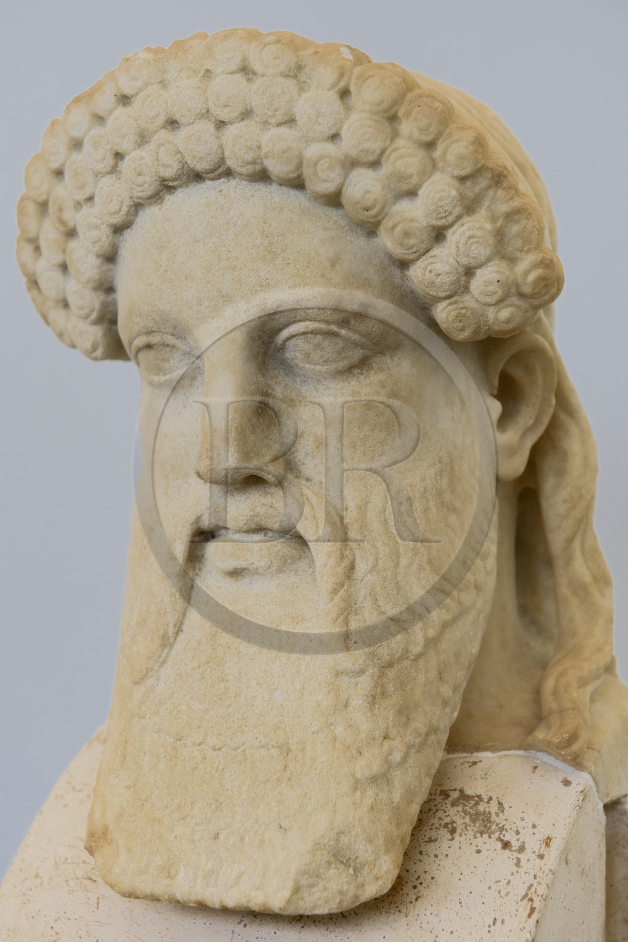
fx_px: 1832
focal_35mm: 70
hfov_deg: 19.4
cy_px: 471
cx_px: 314
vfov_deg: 28.8
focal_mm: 70
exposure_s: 1/320
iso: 800
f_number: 5.6
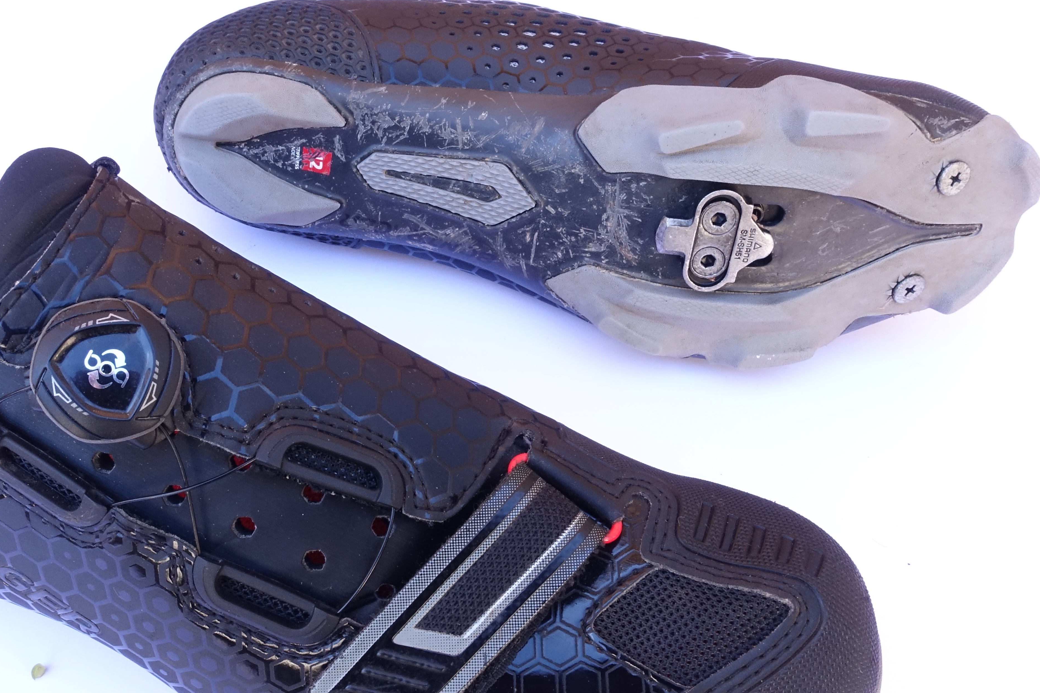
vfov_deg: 37.8
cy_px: 400
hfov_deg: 54.1
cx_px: 419
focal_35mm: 35
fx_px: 1011
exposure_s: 1/30
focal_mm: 8.8
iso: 640
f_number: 11
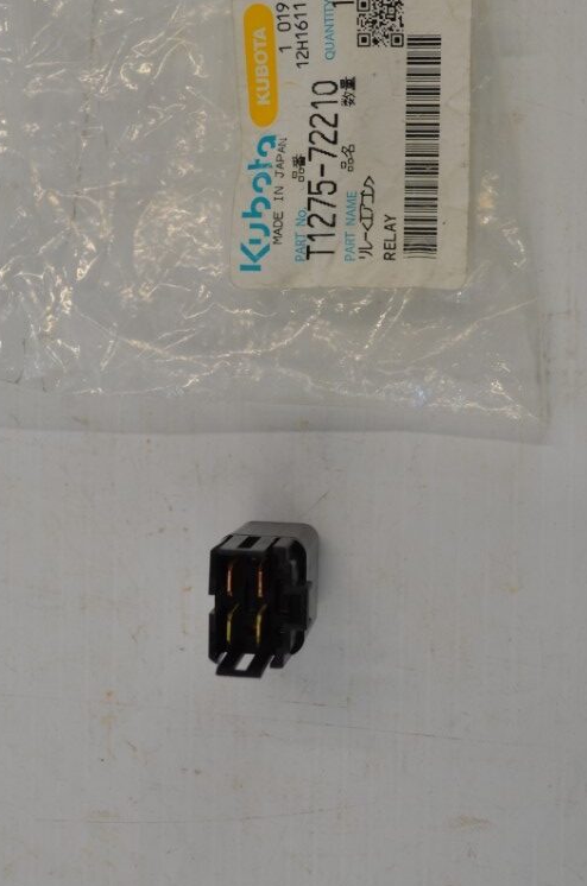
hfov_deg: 24.1
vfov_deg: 35.6
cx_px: 290
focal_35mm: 56
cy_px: 344
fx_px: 1376
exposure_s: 1/125
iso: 400
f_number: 5.6
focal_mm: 24
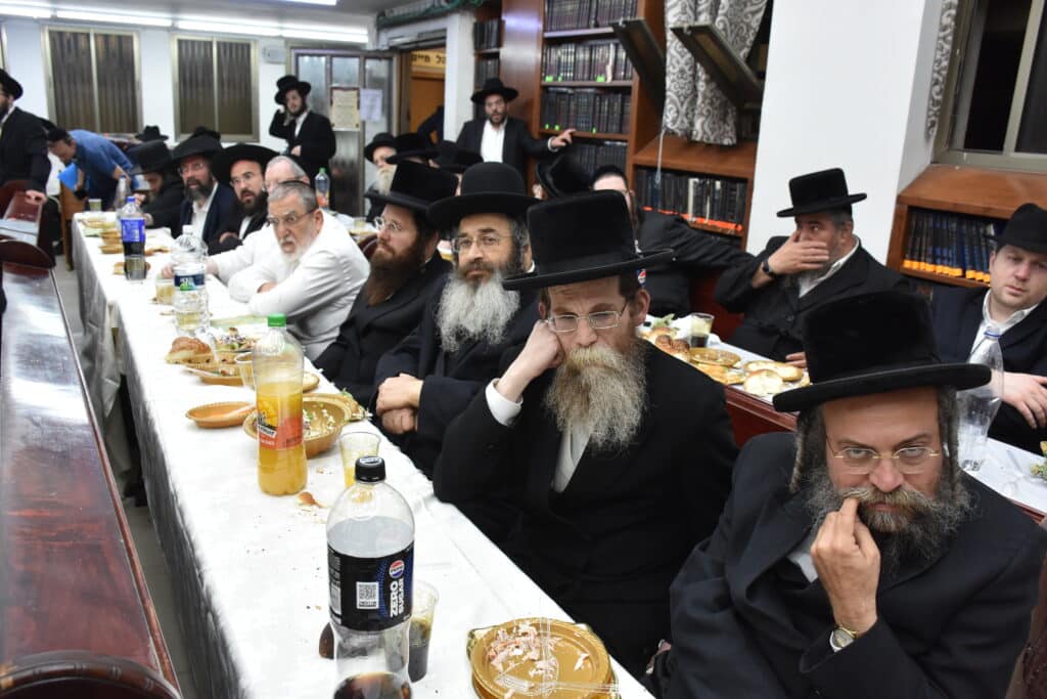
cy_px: 350
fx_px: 785
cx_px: 524
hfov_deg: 67.4
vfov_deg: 47.9
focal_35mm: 27
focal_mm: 18
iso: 1000
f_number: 5.6
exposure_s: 1/100
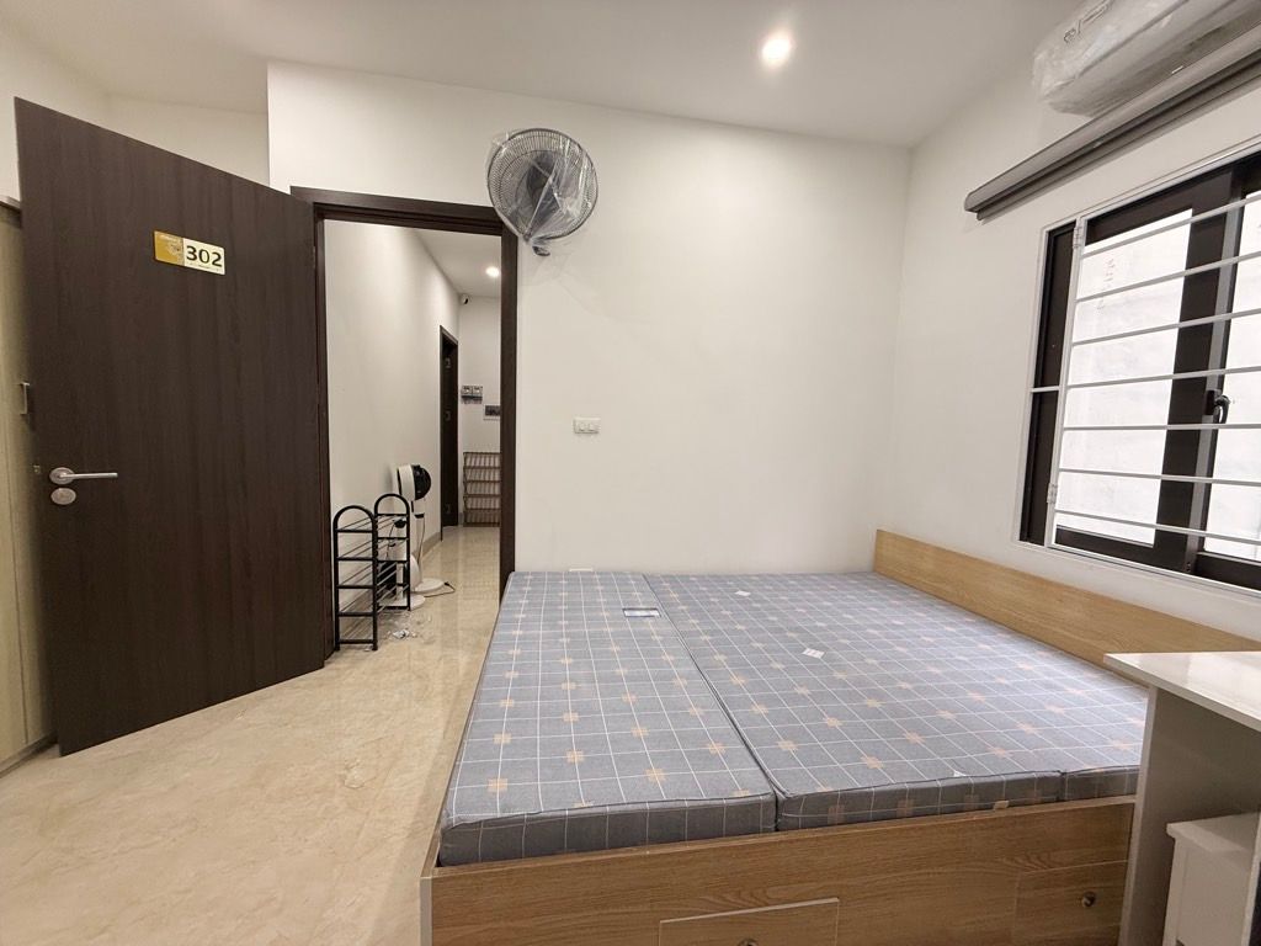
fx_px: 510
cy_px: 473
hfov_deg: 102.1
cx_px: 630
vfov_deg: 85.7
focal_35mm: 14
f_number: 2.2
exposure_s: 1/100
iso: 200
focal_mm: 2.22
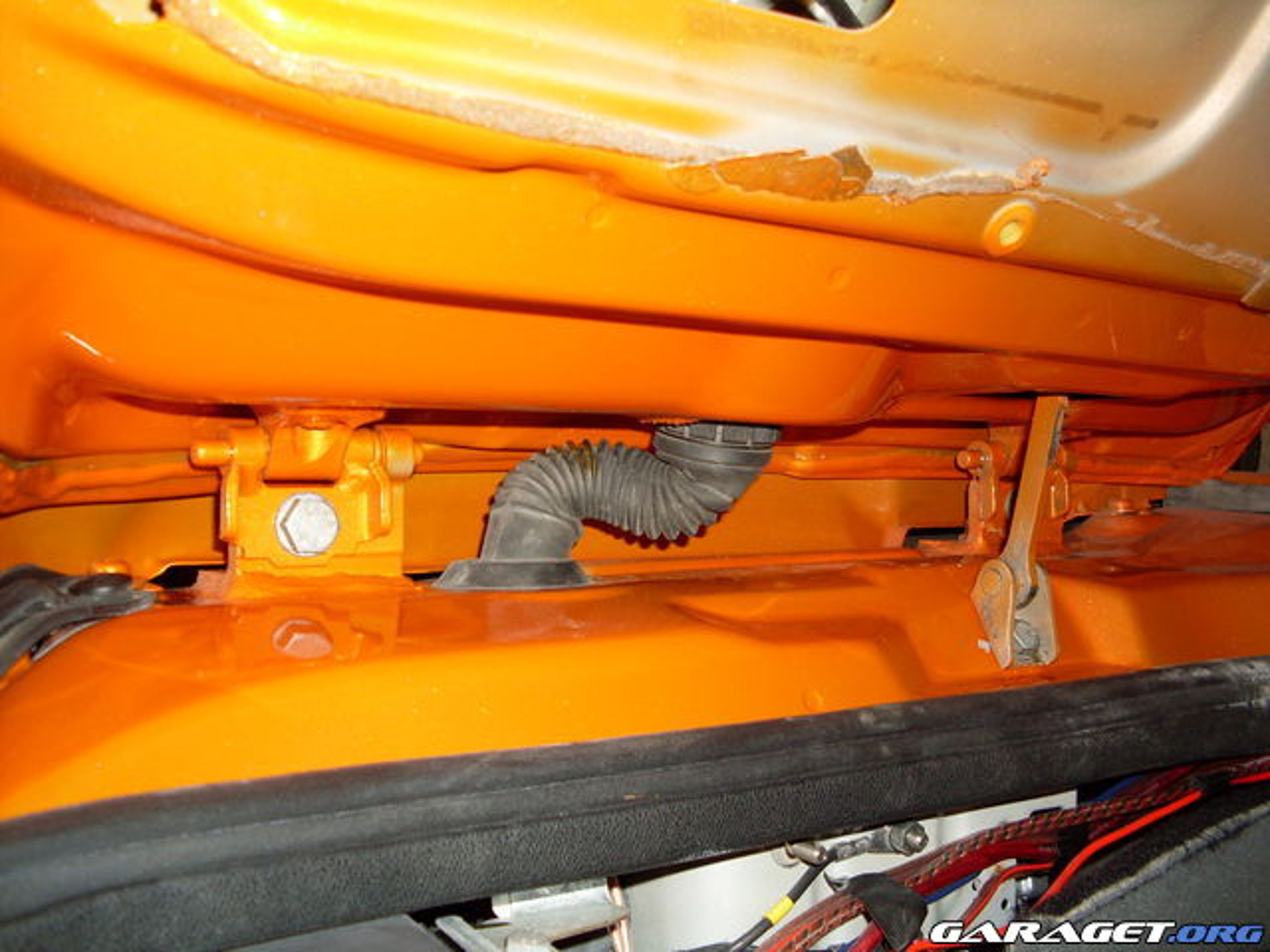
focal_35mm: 38
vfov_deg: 37.7
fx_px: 1394
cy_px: 476
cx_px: 635
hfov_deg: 49.0
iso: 100
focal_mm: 6.3
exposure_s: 1/45
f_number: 2.8
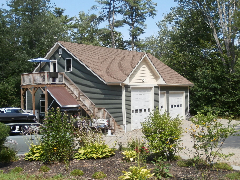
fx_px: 333
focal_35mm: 48
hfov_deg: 39.7
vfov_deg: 30.3
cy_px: 90
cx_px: 121
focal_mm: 8.29
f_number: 4.2
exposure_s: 1/500
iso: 100
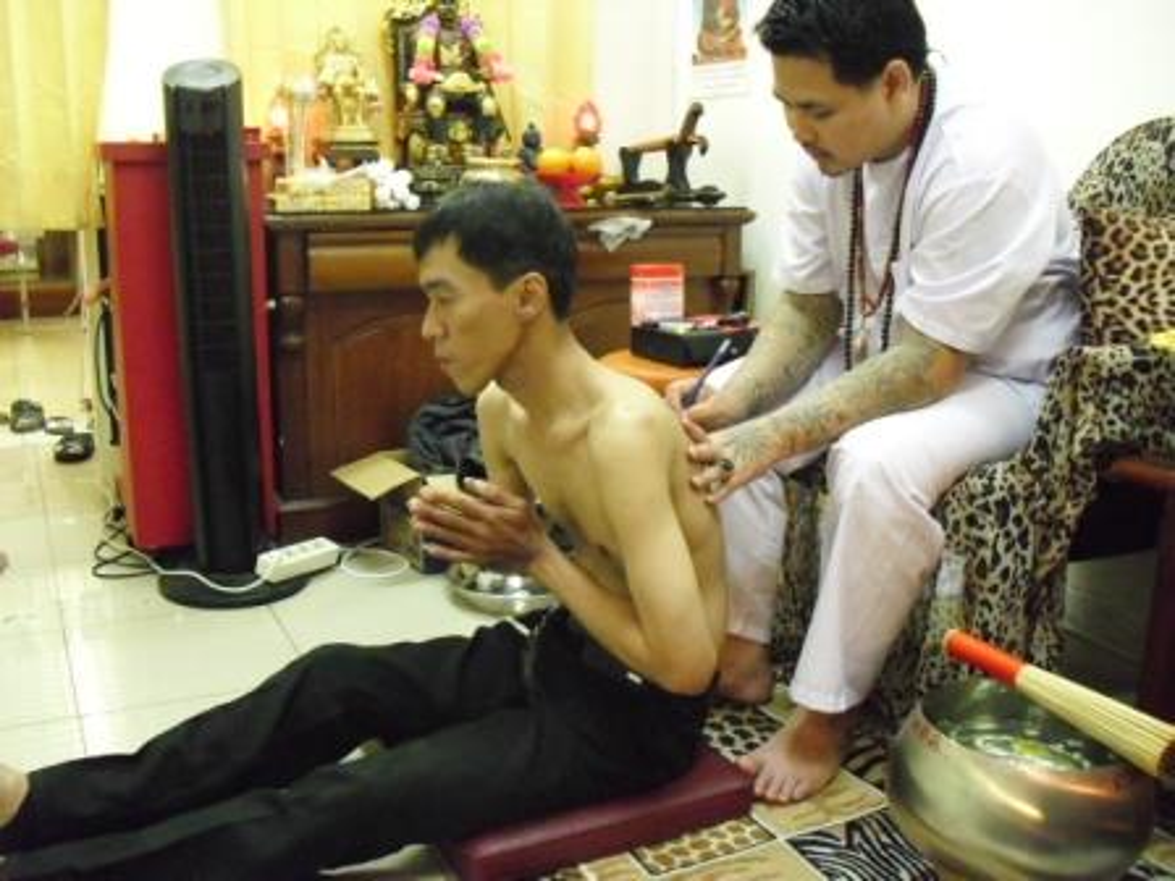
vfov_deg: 39.7
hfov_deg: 51.4
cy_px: 440
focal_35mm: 36
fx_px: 1222
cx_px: 588
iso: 800
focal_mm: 6.3
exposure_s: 1/25
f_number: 3.1
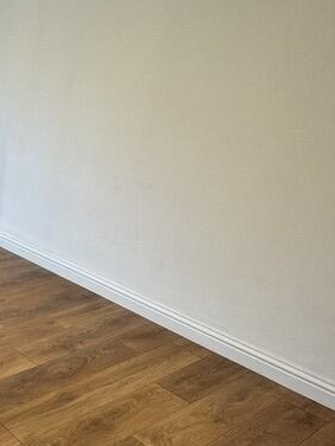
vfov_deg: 48.8
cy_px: 259
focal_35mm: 38
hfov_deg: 31.2
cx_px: -75
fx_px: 490
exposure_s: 1/100
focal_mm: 2.22
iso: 125
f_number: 2.2
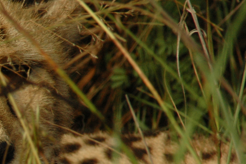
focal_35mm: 1309
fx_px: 8939
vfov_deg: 1.0
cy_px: 170
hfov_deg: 1.6
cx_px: -64
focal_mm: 300
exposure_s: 1/160
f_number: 20
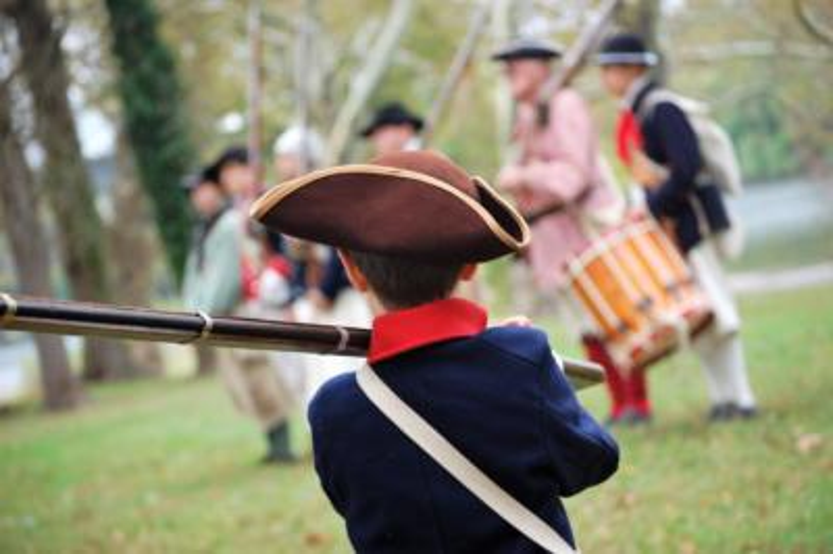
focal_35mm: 120
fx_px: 2774
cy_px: 277
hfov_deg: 17.1
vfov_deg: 11.4
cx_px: 416
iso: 400
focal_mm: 80
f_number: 4.5
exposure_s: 1/200
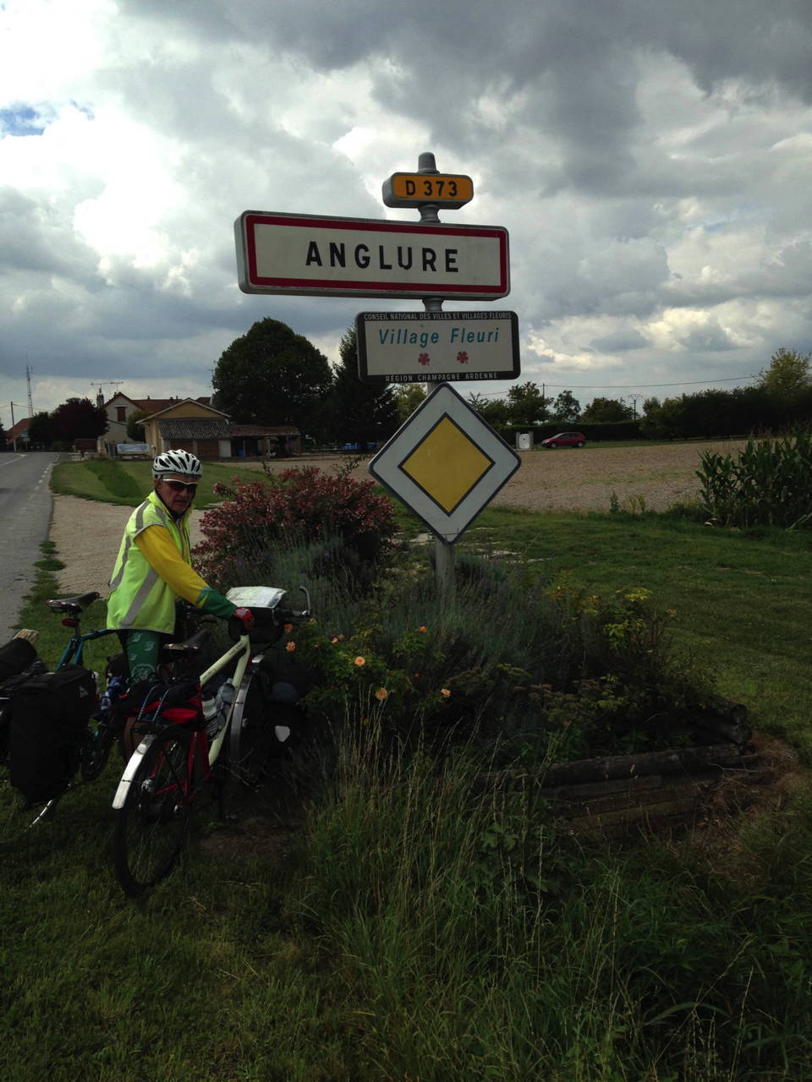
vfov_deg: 55.4
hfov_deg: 42.9
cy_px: 541
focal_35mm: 33
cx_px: 406
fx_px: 1032
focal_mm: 4.12
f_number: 2.4
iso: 50
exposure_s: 1/1550
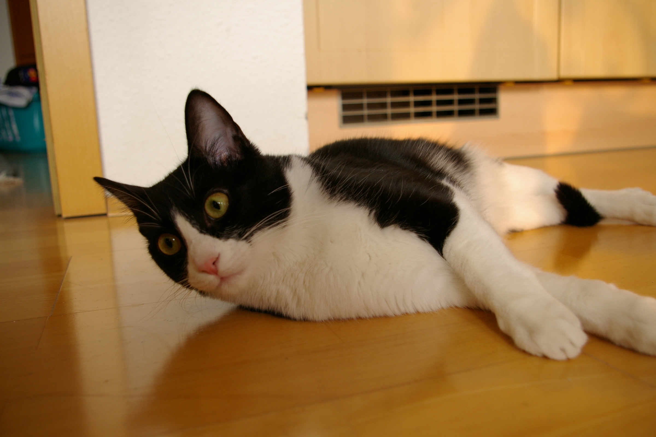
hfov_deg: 59.5
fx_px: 574
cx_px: 328
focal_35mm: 32
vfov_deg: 41.7
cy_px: 218
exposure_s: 1/20
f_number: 4.5
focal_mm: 21
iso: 400
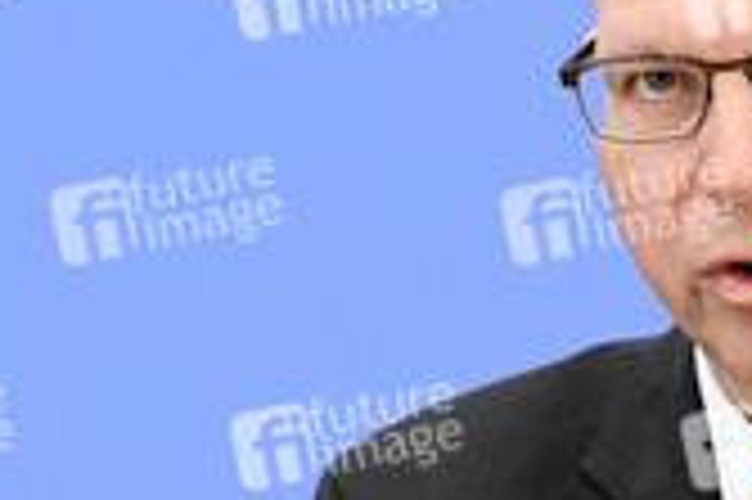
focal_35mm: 325
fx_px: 6782
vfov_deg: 4.2
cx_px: 678
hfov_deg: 6.3
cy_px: 324
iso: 4000
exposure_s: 1/500
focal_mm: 120
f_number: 5.6
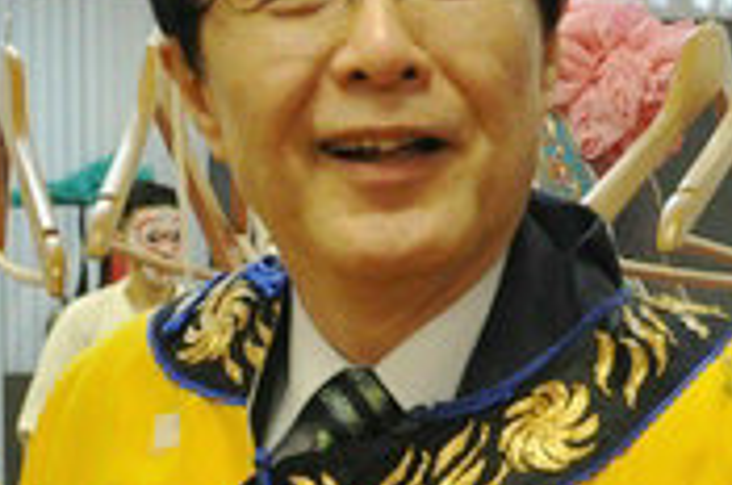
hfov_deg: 14.6
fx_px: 2821
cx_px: 54
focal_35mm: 139
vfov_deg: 9.7
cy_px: 560
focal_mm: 18
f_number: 4
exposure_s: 1/200
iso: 1250
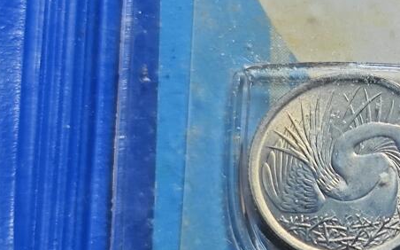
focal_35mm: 161
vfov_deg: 8.1
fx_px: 1754
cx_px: 555
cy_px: 122
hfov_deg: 12.5
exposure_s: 1/100
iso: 64
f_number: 1.6
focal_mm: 5.84
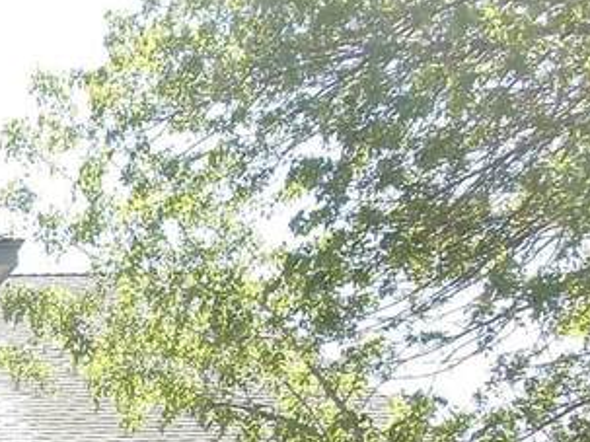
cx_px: -460
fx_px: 3169
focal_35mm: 186
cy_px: 553
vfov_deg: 7.9
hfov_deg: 10.1
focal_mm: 6
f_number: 3.5
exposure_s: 1/640
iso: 100
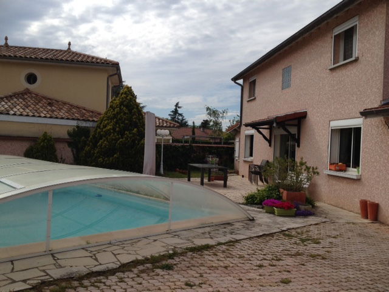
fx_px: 393
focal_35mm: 35
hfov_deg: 52.6
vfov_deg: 40.7
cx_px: 194
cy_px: 146
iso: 50
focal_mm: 4.28
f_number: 2.4
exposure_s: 1/2762
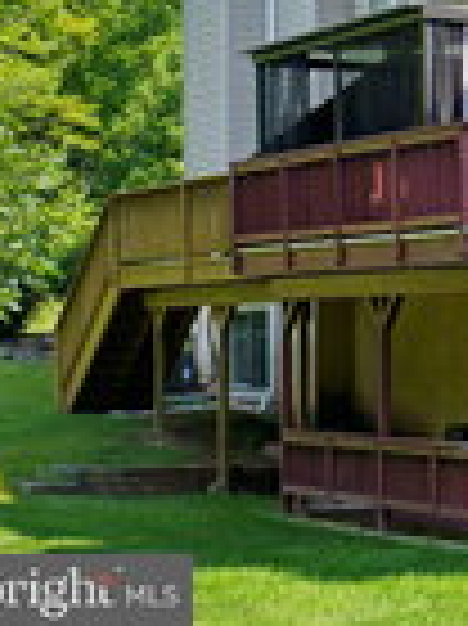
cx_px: 1040
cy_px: -90
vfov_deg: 16.4
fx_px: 2094
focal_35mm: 116
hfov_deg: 11.1
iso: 100
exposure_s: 1/50
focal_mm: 35
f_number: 8
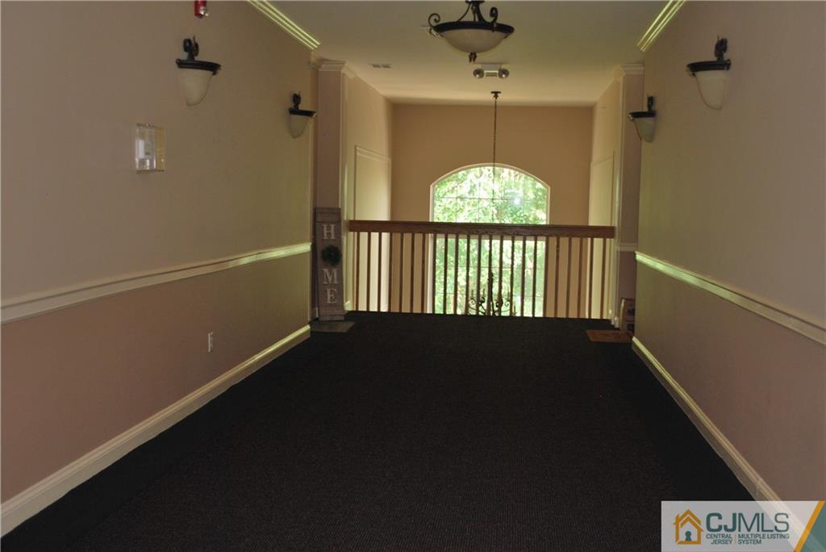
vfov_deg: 31.9
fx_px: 964
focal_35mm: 42
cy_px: 276
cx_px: 413
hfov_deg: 46.4
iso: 200
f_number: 4.5
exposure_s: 1/60
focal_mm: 28
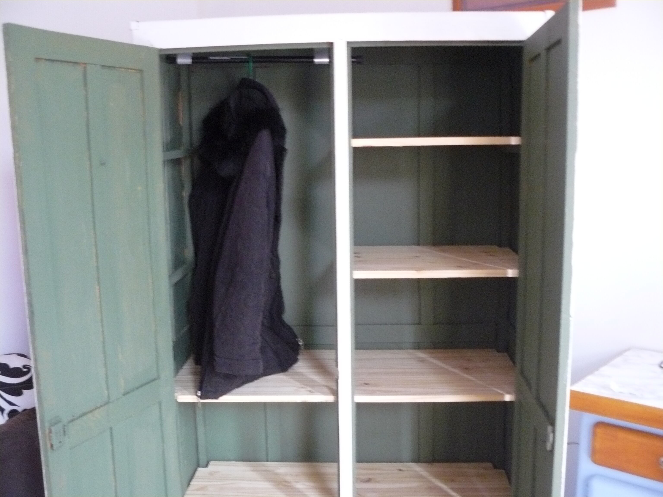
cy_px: 248
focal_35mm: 36
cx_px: 332
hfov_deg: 51.4
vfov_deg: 39.7
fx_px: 690
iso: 400
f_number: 2.8
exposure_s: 1/13
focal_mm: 6
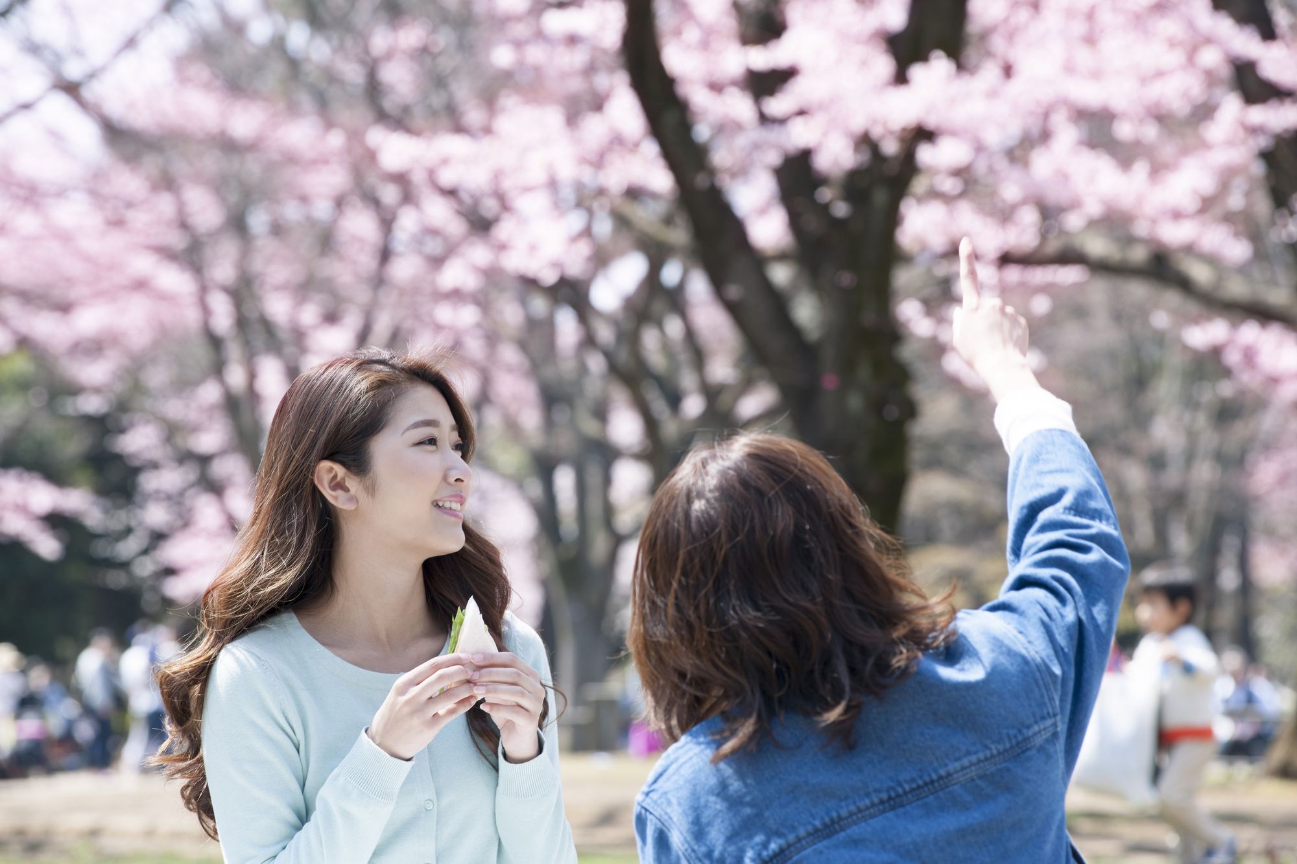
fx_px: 5223
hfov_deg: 14.2
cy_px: 432
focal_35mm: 145
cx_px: 648
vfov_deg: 9.5
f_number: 7.1
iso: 100
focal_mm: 145
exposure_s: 1/160
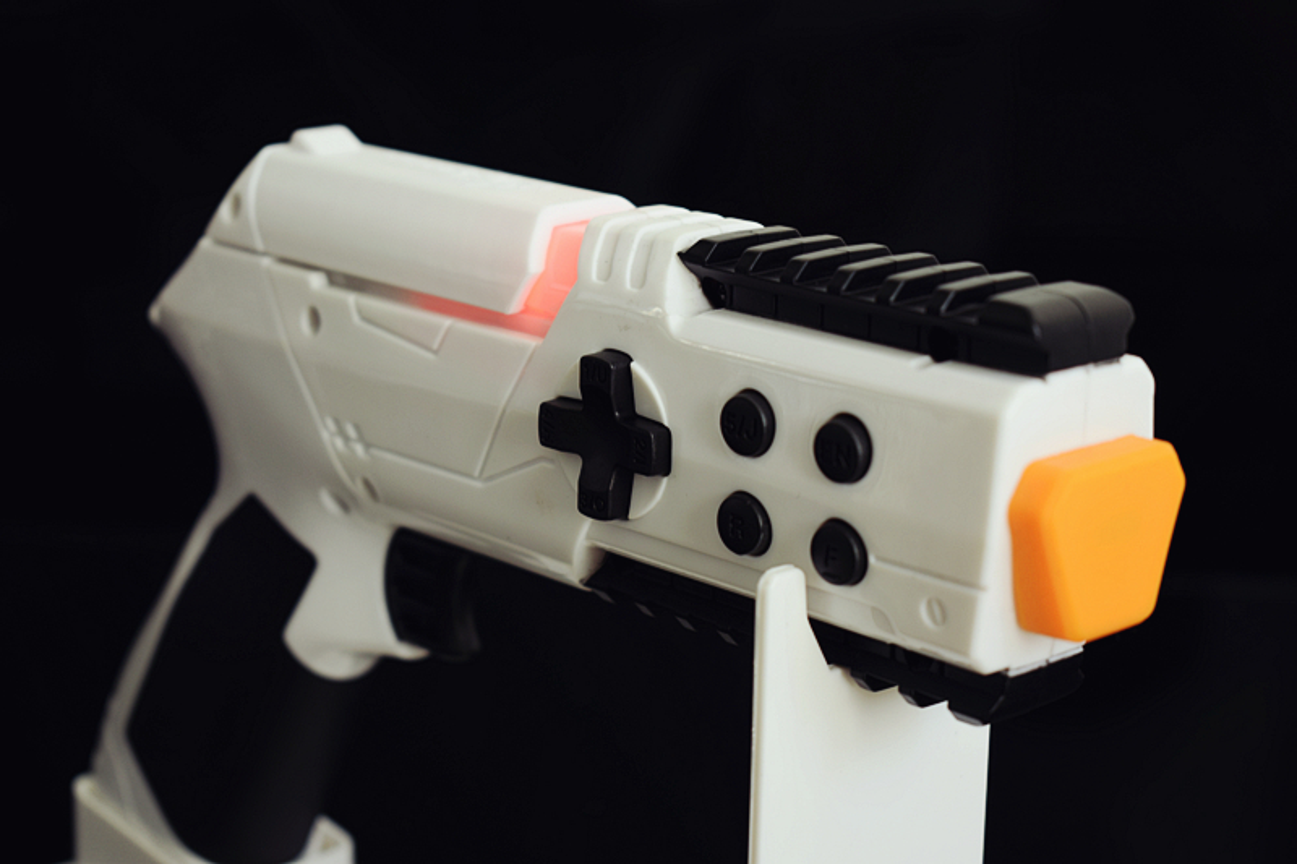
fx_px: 2593
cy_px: 432
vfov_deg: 18.9
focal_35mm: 72
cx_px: 648
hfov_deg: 28.1
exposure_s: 1/15
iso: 100
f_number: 5.3
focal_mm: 48
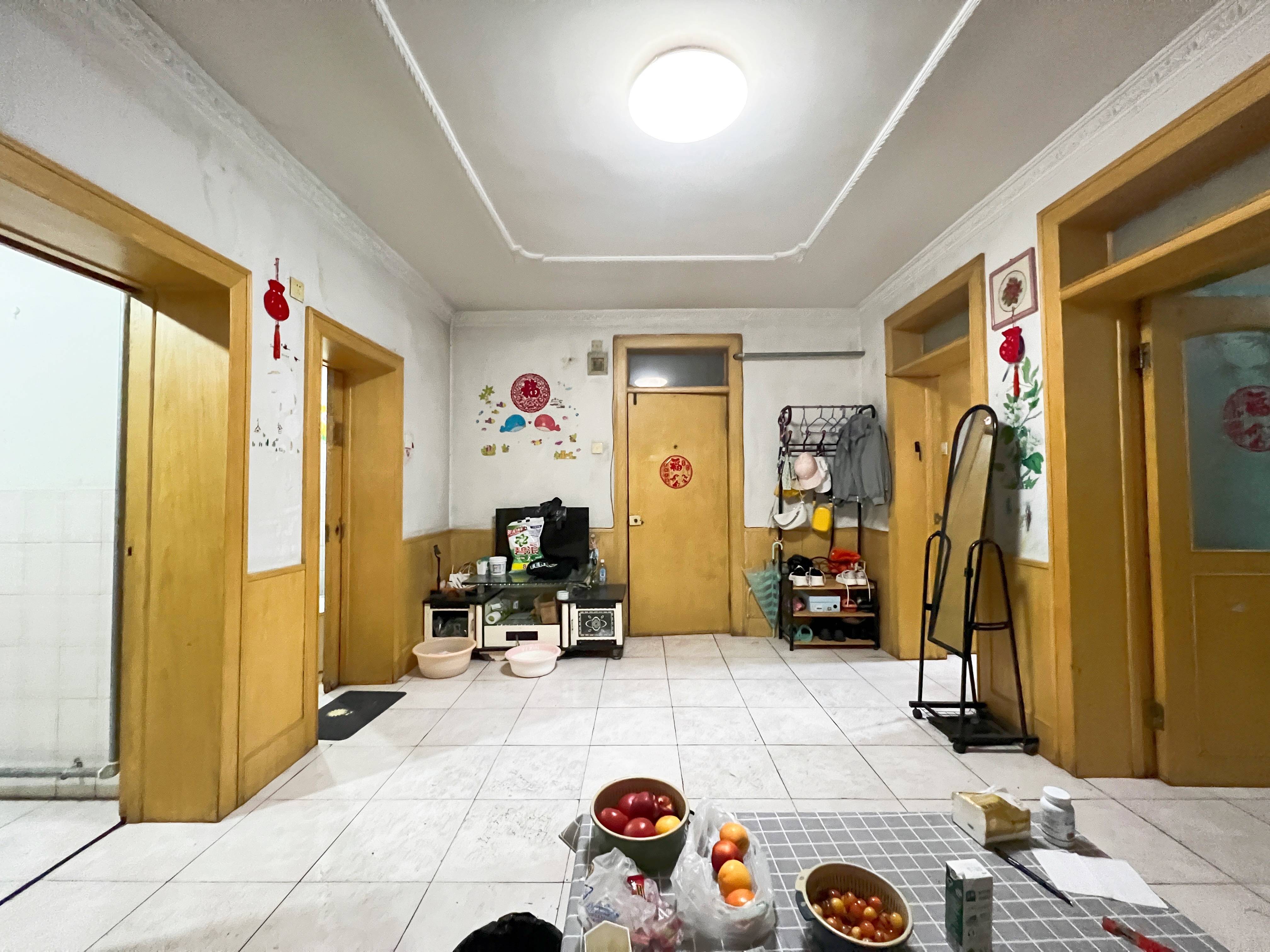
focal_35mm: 13
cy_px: 476
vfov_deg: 89.9
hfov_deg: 106.2
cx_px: 635
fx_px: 477
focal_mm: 1.57
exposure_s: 1/53
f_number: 1.8
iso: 1000
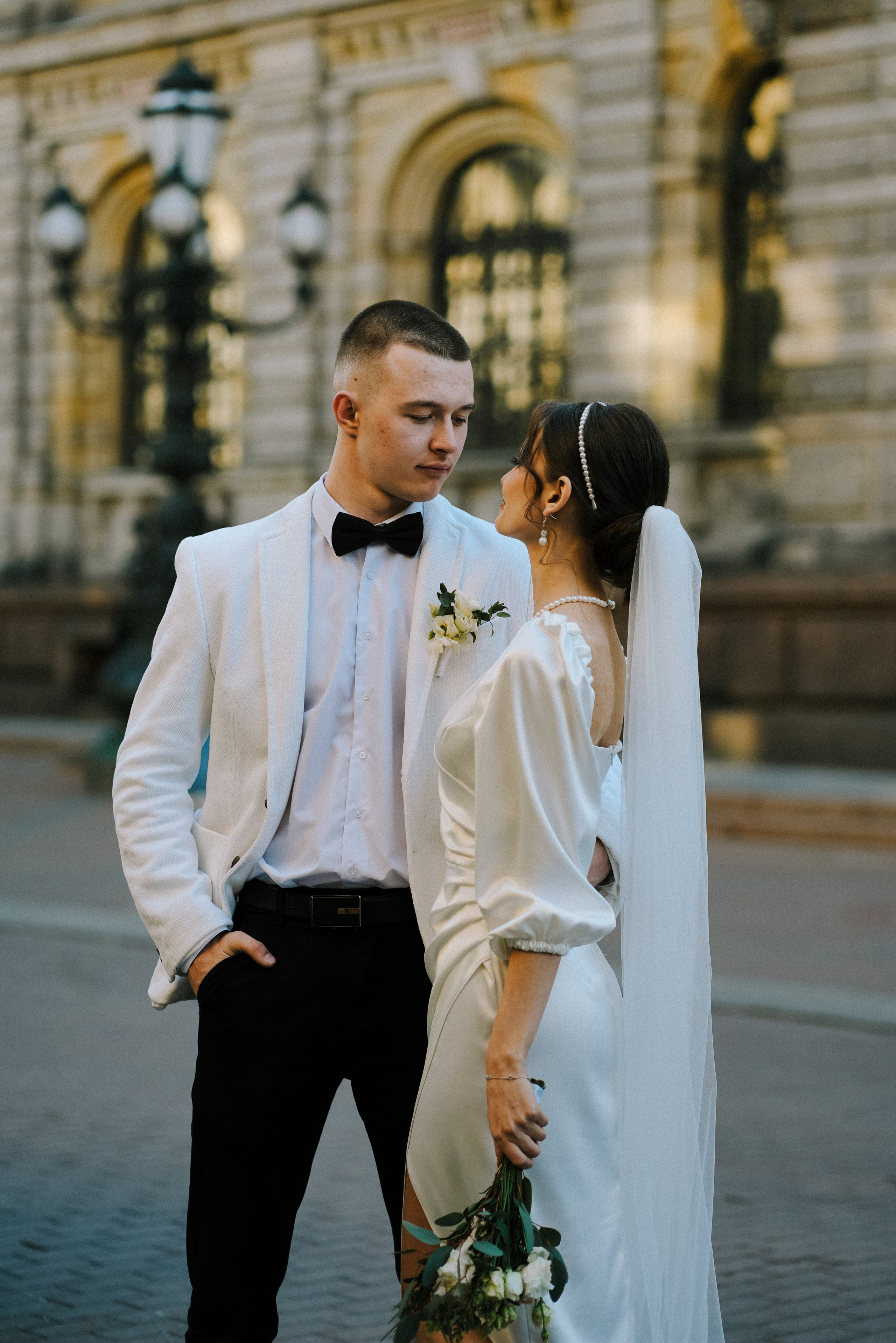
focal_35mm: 85
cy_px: 672
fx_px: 3173
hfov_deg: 16.1
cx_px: 448
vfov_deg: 23.9
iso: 160
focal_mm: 85
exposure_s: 1/800
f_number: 2.5
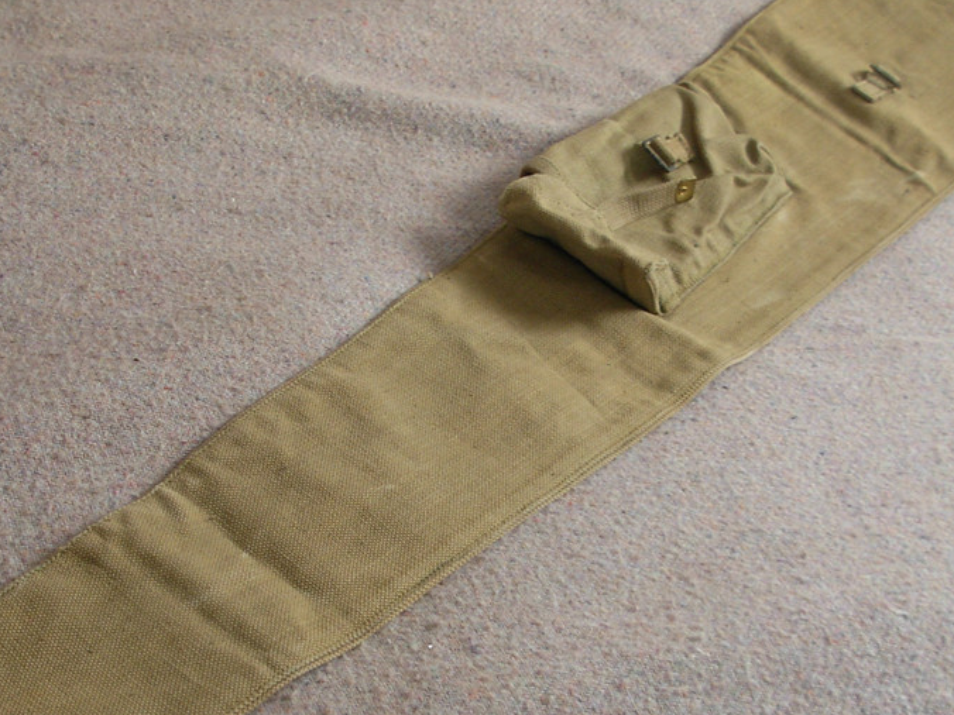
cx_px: 433
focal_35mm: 60
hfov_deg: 32.2
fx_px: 1654
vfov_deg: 24.4
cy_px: 434
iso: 100
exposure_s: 1/4
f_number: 2.9
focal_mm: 6.3
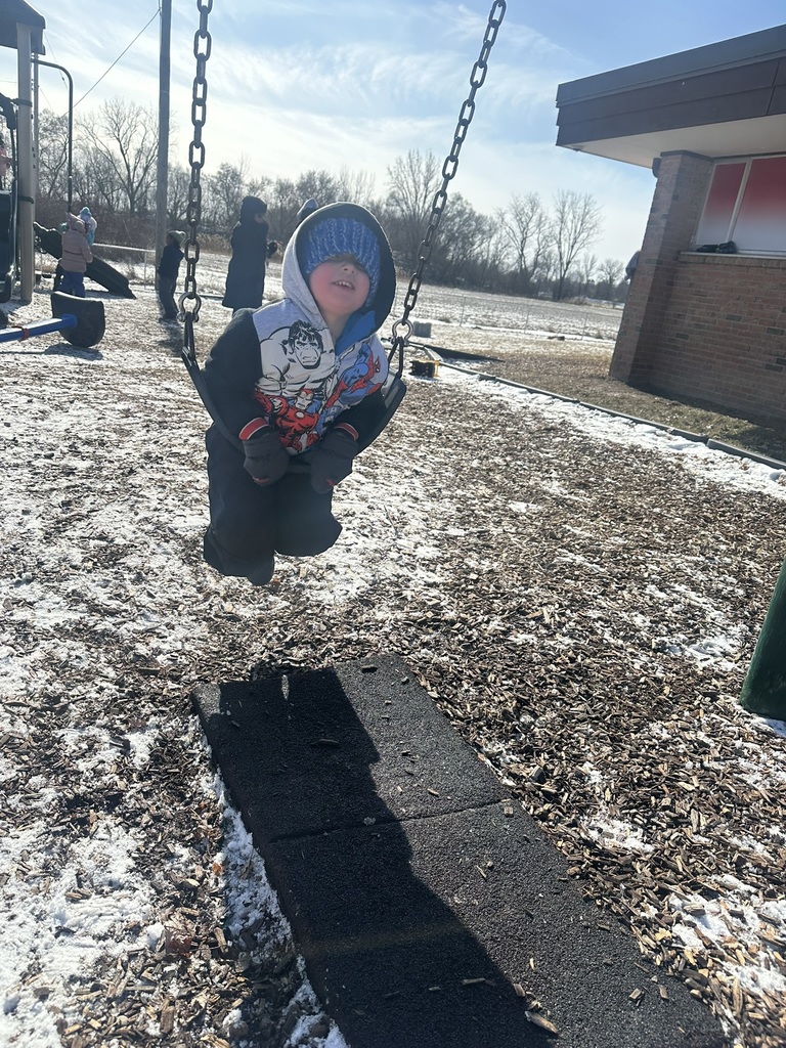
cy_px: 524
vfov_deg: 71.6
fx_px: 727
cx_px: 393
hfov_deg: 56.8
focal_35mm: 24
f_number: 1.78
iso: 80
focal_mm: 6.86
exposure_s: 1/4545
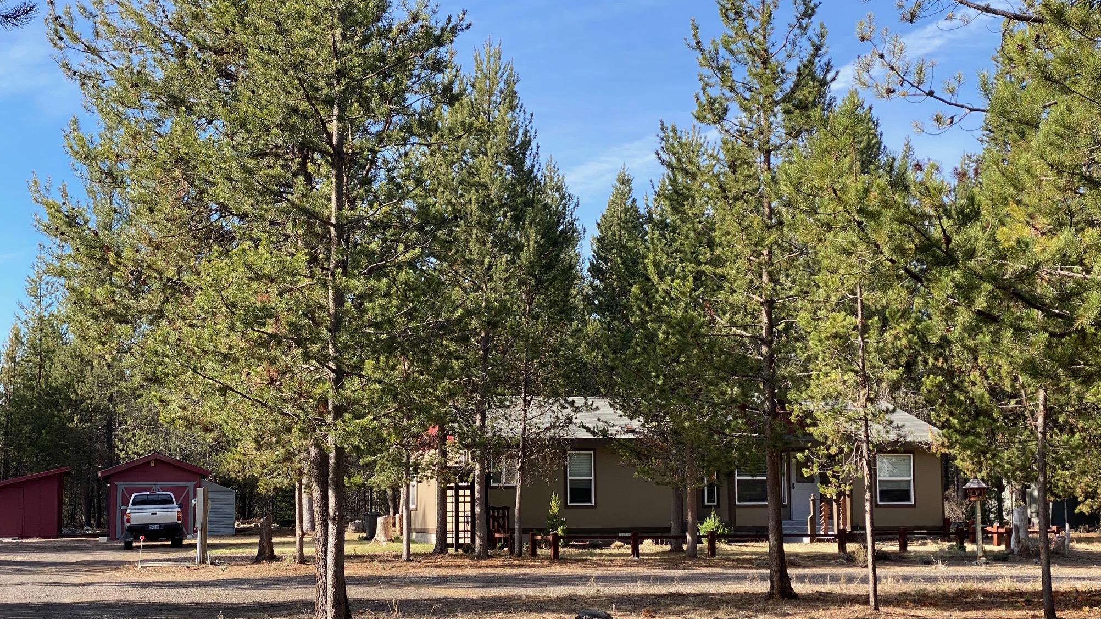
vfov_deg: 21.0
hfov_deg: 36.6
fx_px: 1664
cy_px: 399
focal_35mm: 57
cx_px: 549
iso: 20
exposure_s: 1/436
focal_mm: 6
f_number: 2
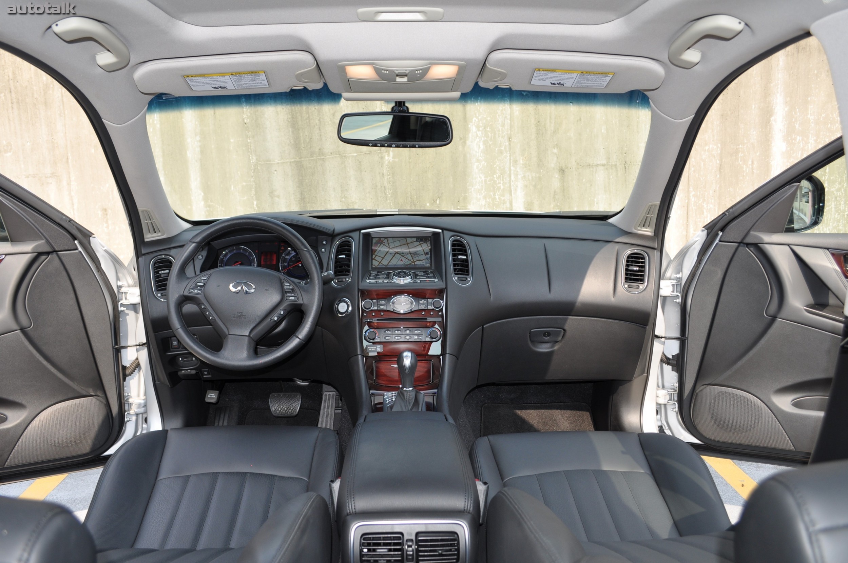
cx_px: 424
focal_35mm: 27
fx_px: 635
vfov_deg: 47.8
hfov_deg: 67.4
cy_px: 282
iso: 200
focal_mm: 18
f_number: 5
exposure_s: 1/200
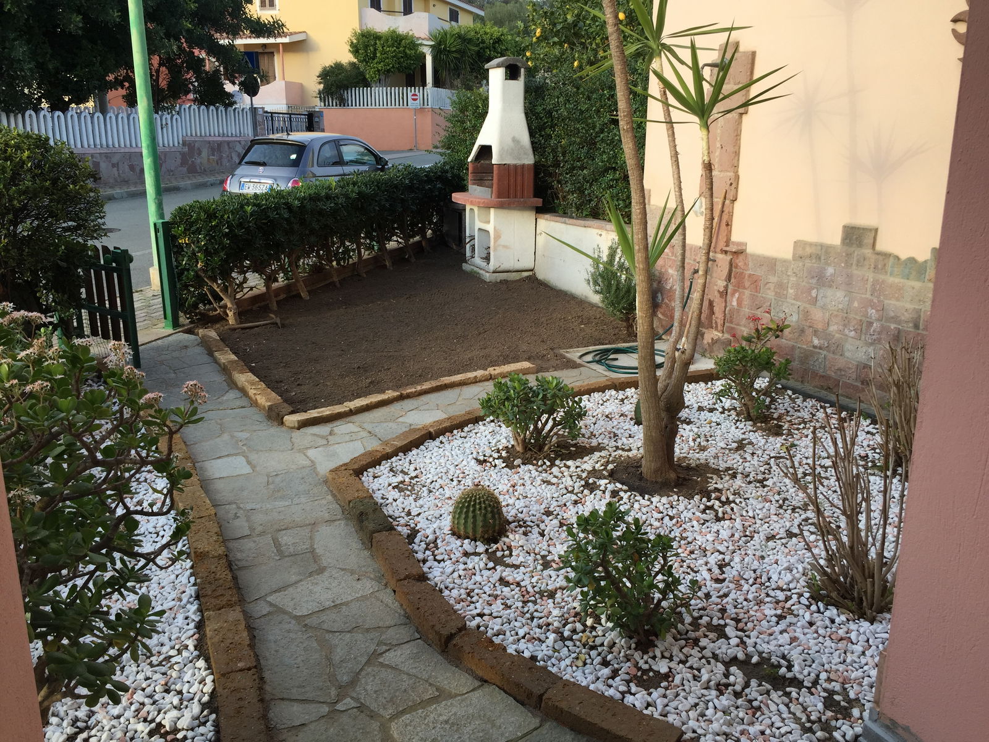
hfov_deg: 61.7
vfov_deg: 48.2
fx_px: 829
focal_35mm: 29
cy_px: 371
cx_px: 494
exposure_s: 1/252
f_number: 2.2
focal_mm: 4.15
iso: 32
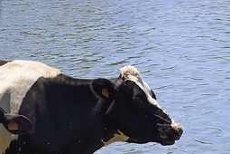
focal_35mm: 514
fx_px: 3284
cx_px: -374
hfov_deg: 3.9
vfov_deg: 2.7
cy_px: -26
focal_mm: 82
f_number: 10
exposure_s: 1/250
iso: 200
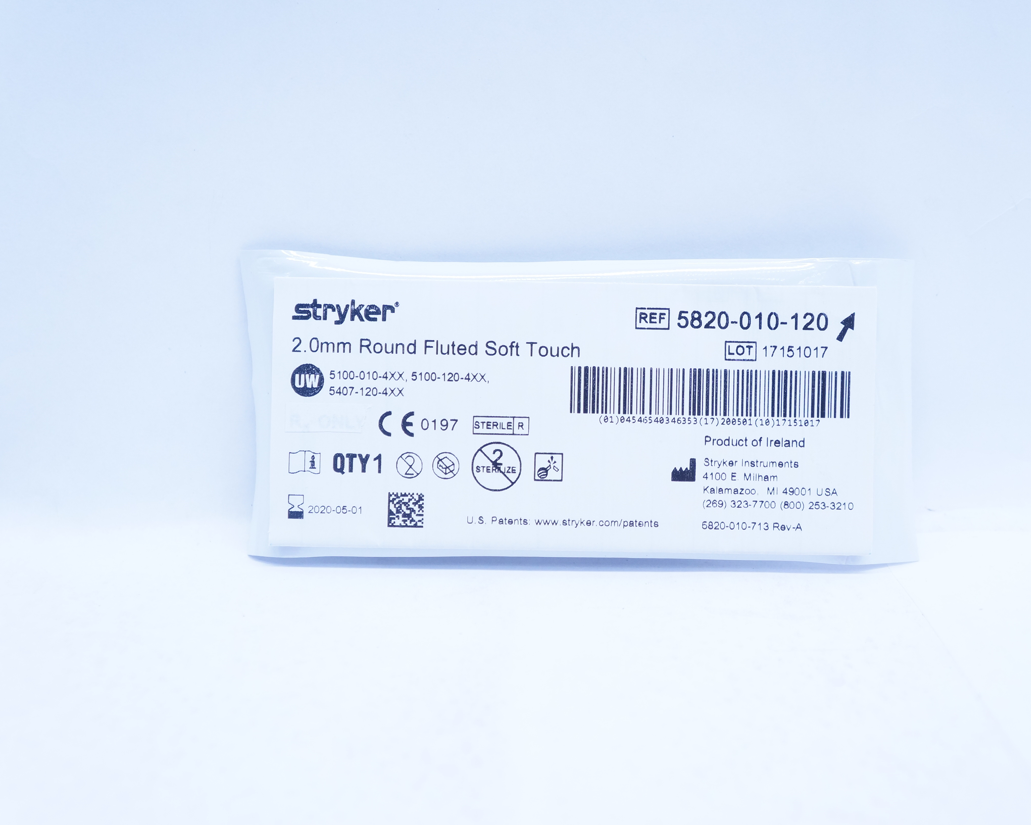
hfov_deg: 37.6
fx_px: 1513
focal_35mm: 50
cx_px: 585
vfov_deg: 30.5
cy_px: 414
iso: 800
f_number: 4.5
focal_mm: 29
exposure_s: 1/200
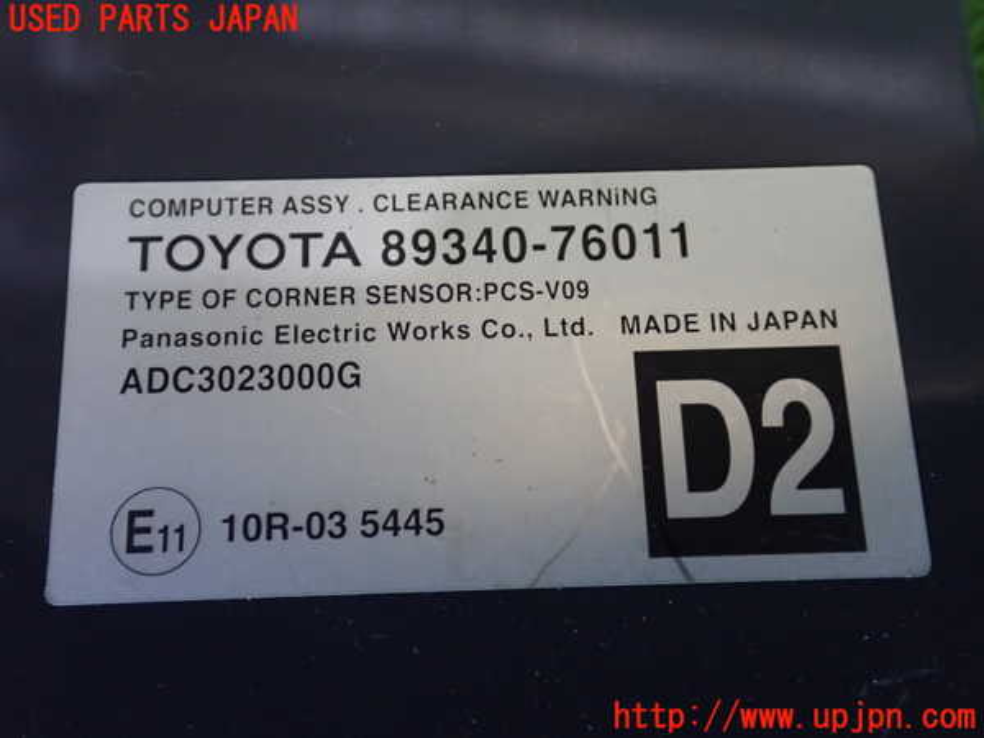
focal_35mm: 41
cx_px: 492
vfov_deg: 35.1
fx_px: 1165
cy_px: 369
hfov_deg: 45.8
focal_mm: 7.31
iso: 640
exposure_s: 1/40
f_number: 2.8
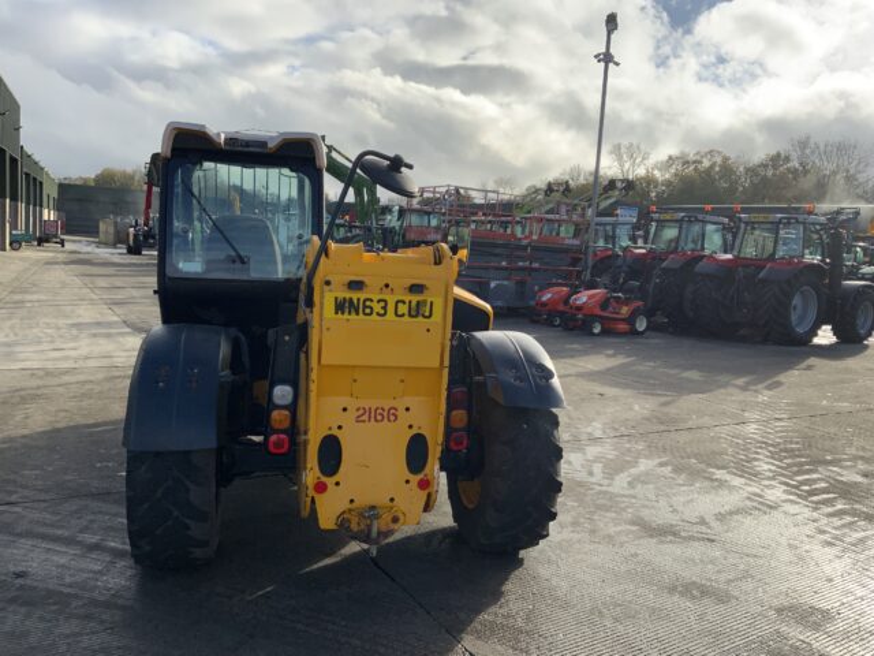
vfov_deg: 48.2
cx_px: 437
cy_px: 328
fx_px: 732
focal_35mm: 29
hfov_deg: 61.7
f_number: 1.8
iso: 16
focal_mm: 3
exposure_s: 1/2058
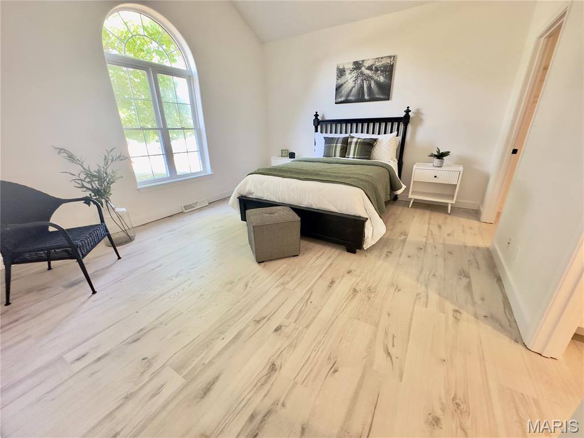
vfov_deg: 85.7
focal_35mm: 14
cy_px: 219
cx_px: 292
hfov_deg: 102.1
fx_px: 236
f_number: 2.2
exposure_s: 1/60
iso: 400
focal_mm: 2.22
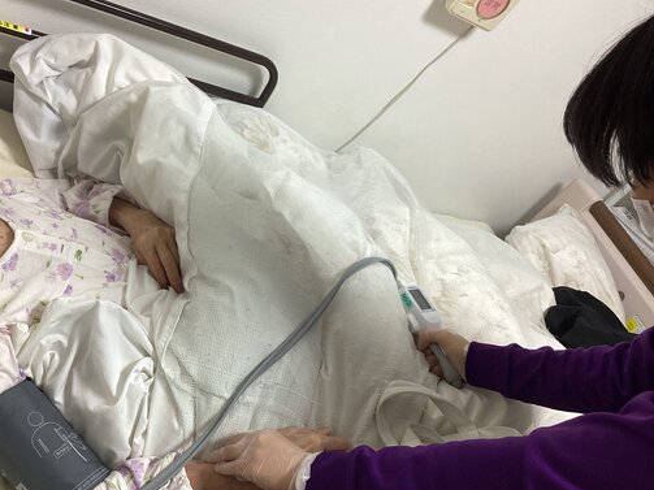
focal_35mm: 37
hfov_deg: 49.9
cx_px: 265
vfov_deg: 38.6
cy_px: 251
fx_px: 699
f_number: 2.4
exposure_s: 1/60
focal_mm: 3.3
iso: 80
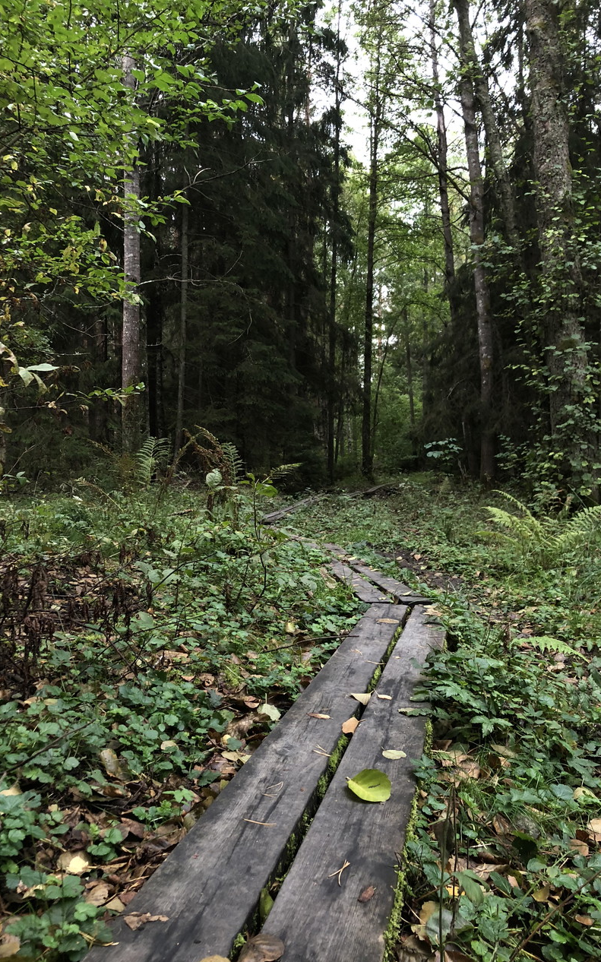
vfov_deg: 62.9
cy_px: 486
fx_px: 786
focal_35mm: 30
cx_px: 313
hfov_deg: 41.8
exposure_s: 1/30
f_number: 1.8
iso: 25
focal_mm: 3.99
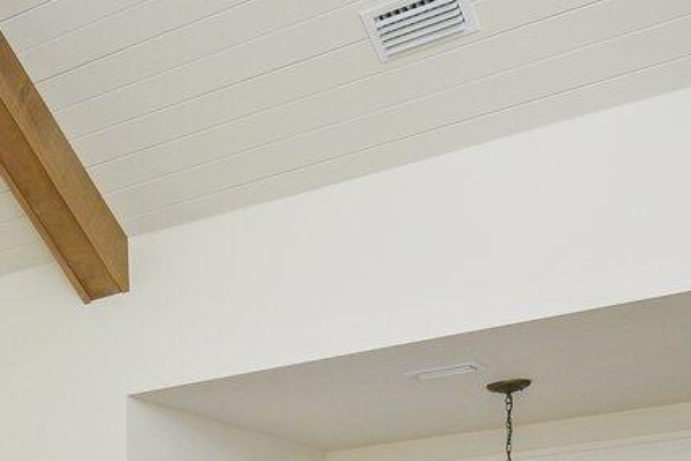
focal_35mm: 74
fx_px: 1428
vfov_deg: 16.6
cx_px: -328
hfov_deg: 22.6
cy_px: 701
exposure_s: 1/30
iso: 500
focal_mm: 15.5
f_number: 7.1
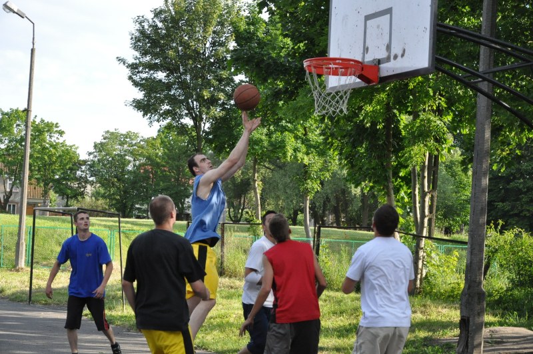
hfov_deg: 24.7
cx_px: 266
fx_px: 1220
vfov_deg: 16.5
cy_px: 177
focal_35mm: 82
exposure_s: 1/2500
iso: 2000
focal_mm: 55
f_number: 5.6
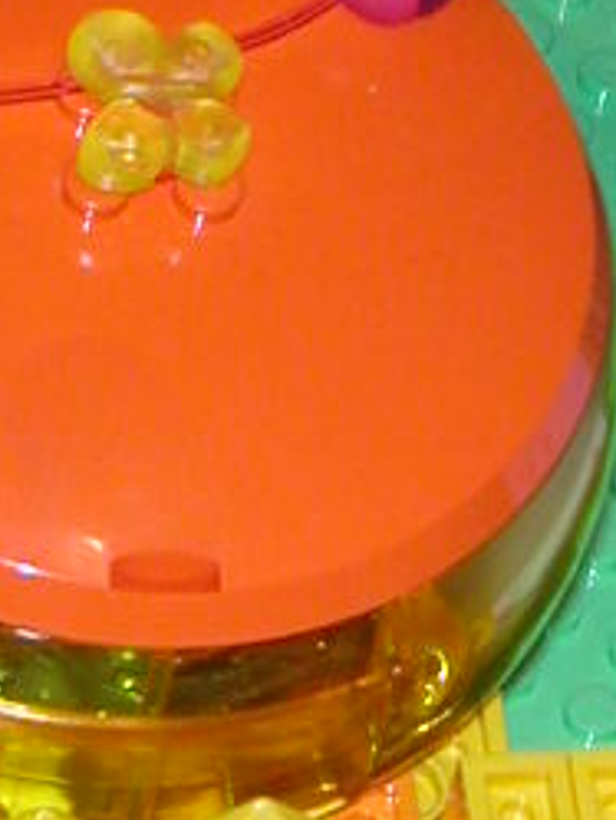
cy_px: 13
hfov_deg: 4.4
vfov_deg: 5.9
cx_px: 49
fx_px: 7989
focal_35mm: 337
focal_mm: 12.5
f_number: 4.1
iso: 100
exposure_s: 1/59.9
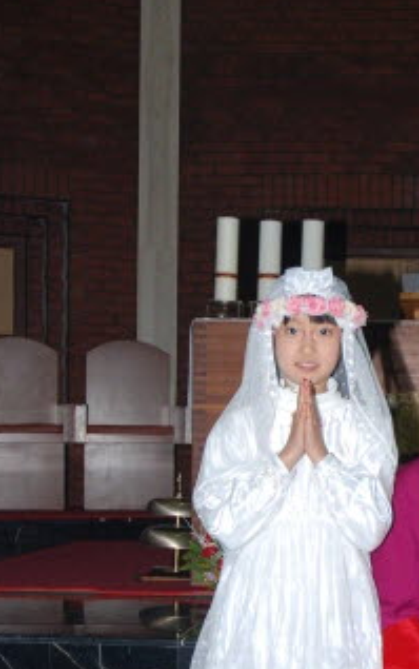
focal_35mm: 74
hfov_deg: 17.3
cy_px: 490
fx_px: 1351
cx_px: 413
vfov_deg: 27.5
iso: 200
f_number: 5.6
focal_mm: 22
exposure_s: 1/60
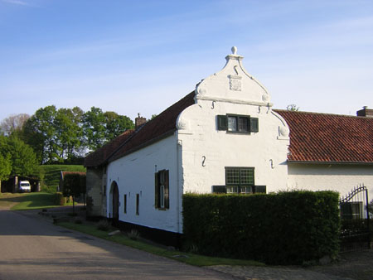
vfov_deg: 39.7
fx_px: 388
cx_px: 186
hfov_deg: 51.3
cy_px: 140
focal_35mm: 36
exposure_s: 1/199
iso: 100
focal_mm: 4.7
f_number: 5.2
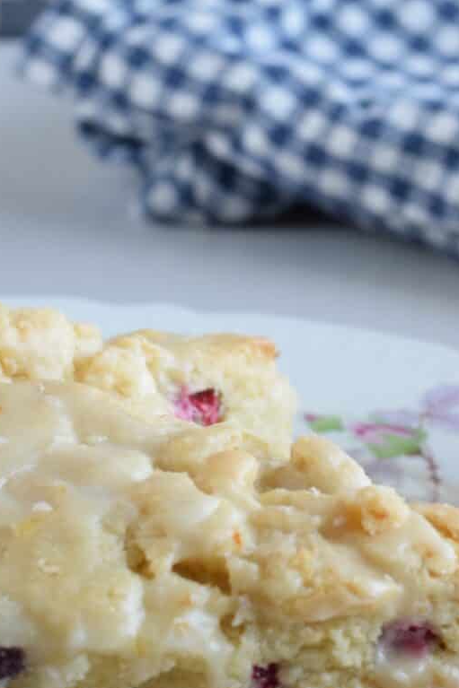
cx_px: 52
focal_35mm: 176
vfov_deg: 11.7
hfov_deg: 7.8
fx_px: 3367
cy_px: 461
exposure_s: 1/80
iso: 1000
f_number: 7.1
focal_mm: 50
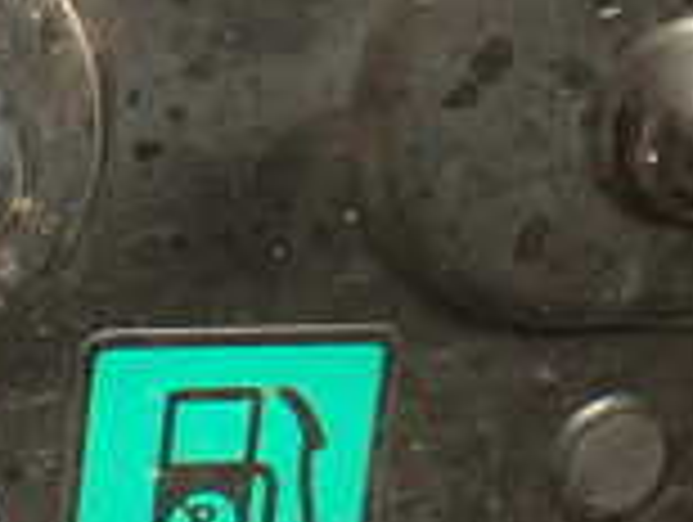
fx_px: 2807
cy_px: 130
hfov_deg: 14.0
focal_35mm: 140
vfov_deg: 10.6
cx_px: 495
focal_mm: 6.37
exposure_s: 1/40
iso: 500
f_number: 2.5
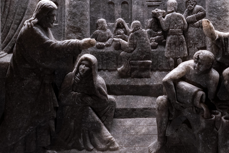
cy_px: 70
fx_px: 453
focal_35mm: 71
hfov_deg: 28.3
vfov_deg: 19.1
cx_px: 130
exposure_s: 1/125
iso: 1600
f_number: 2.8
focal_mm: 33.9
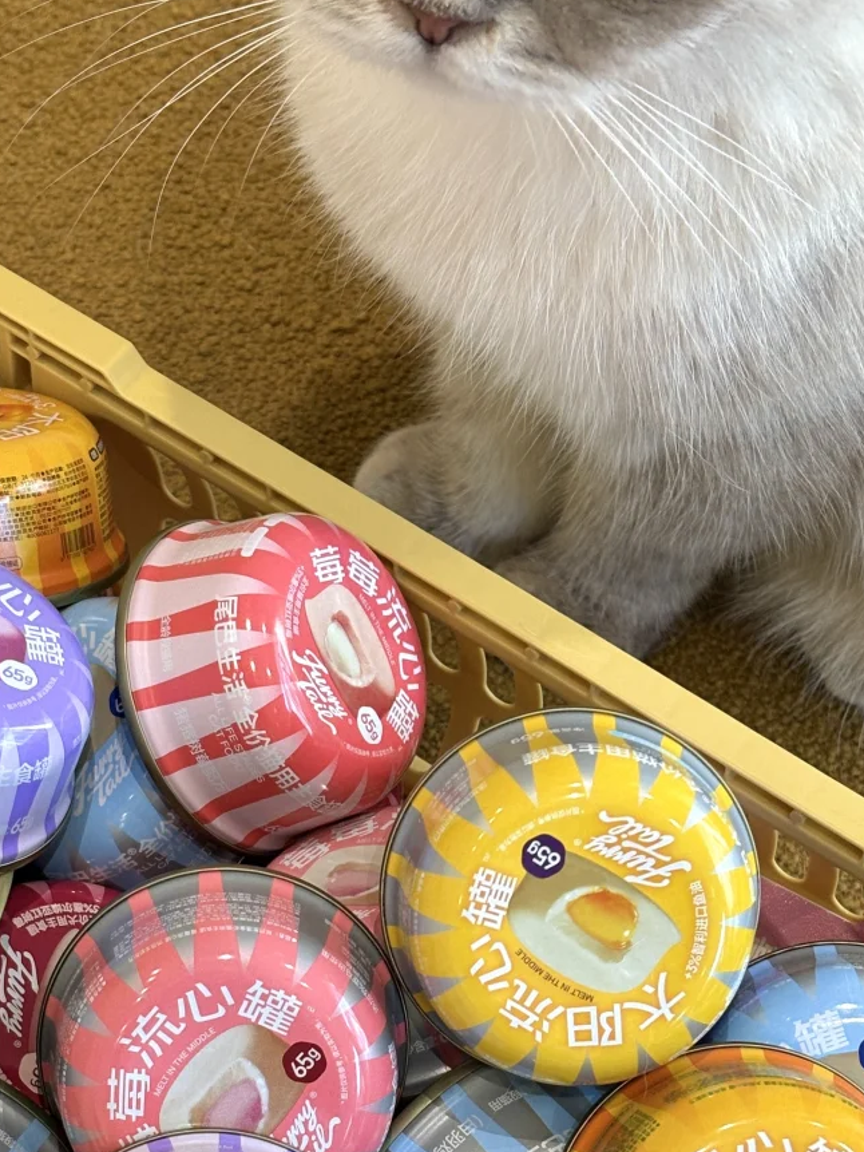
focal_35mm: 87
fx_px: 2895
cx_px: 312
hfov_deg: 16.9
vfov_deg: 22.2
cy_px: 931
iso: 125
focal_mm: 5.96
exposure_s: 1/50
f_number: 1.6
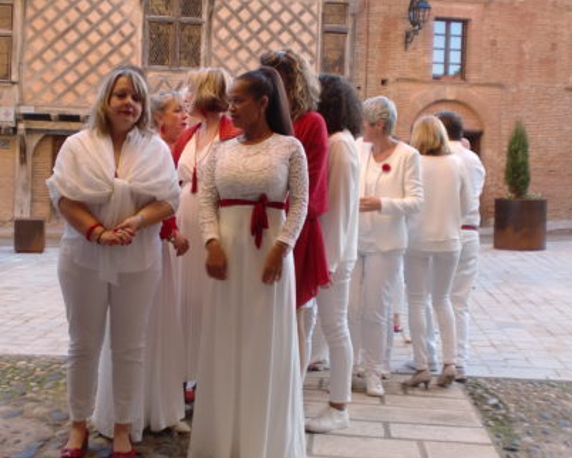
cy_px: 213
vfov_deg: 29.7
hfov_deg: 36.5
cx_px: 222
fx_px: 864
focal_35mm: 51
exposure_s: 1/60
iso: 64
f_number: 3.1
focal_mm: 6.3
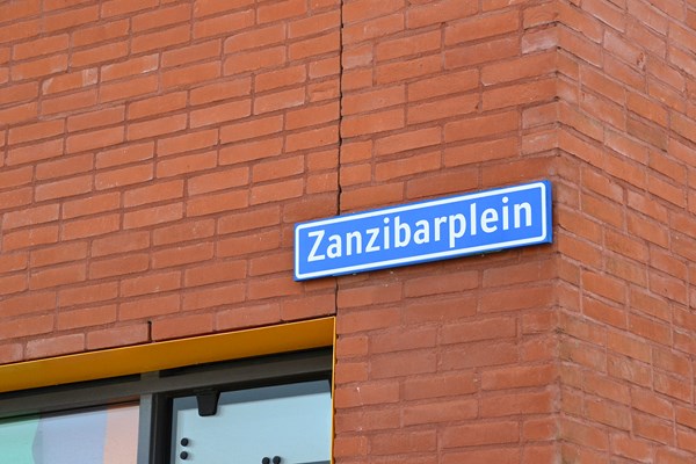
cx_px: 348
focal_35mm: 105
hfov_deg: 19.5
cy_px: 232
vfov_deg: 13.0
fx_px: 2030
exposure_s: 1/1250
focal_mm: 70
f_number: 9
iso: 1600
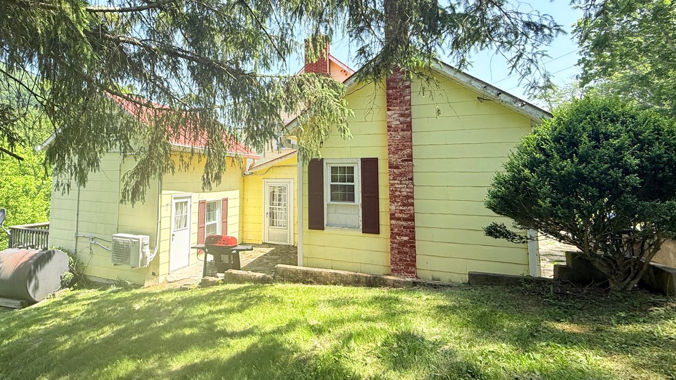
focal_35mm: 21
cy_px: 145
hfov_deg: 82.4
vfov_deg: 53.1
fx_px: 376
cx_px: 257
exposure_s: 1/686
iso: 50
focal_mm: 2.22
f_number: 2.2
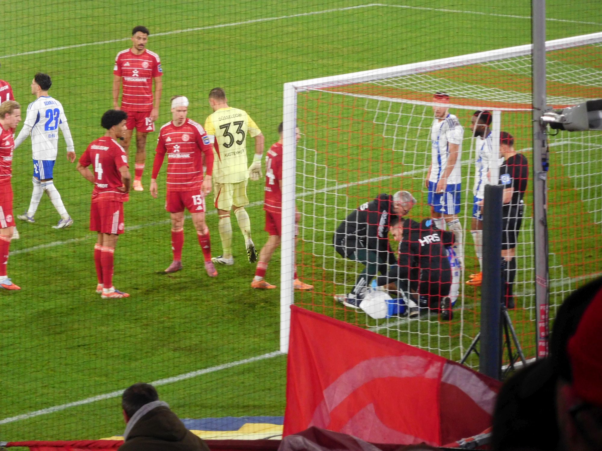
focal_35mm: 225
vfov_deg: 6.6
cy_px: 226
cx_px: 301
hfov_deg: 8.8
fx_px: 3913
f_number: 5.5
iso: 450
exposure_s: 1/60
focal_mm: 40.1
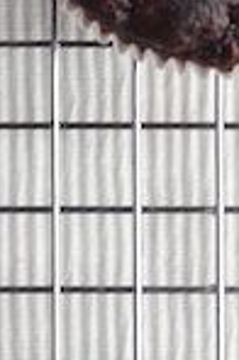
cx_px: 149
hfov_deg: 2.8
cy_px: 44
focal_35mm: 488
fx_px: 4882
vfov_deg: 4.2
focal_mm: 50
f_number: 4
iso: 640
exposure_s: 1/100
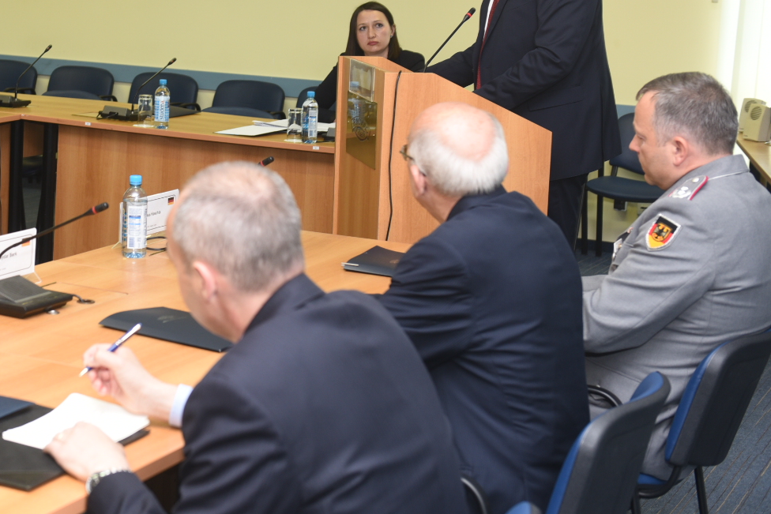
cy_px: 133
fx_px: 1564
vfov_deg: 18.6
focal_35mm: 73
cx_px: 167
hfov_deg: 27.2
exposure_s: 1/60
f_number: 4
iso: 400
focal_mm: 44
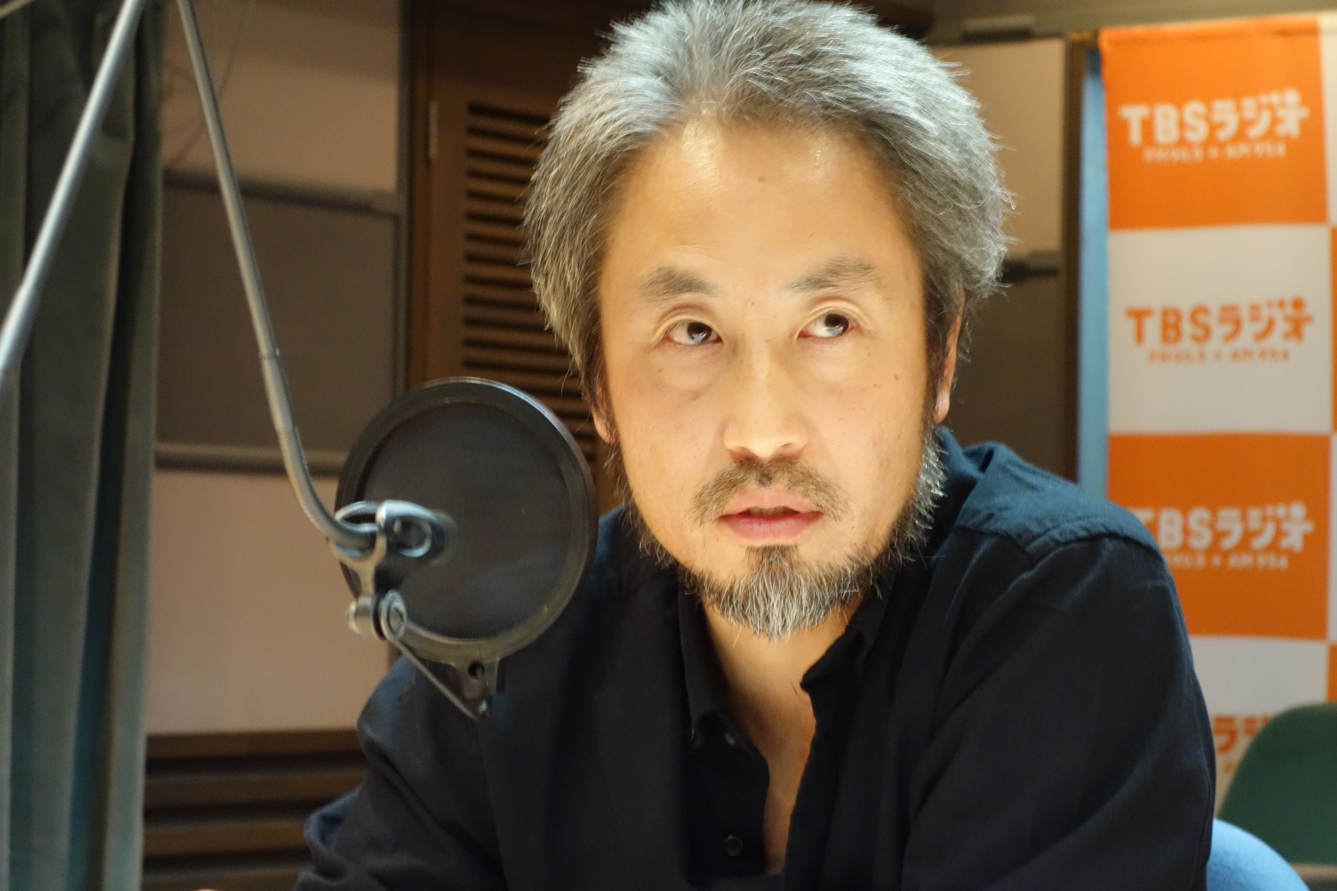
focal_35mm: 94
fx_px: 3491
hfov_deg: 21.7
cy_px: 453
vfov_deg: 14.6
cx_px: 748
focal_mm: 30.14
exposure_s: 1/30
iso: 1600
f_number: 4.5
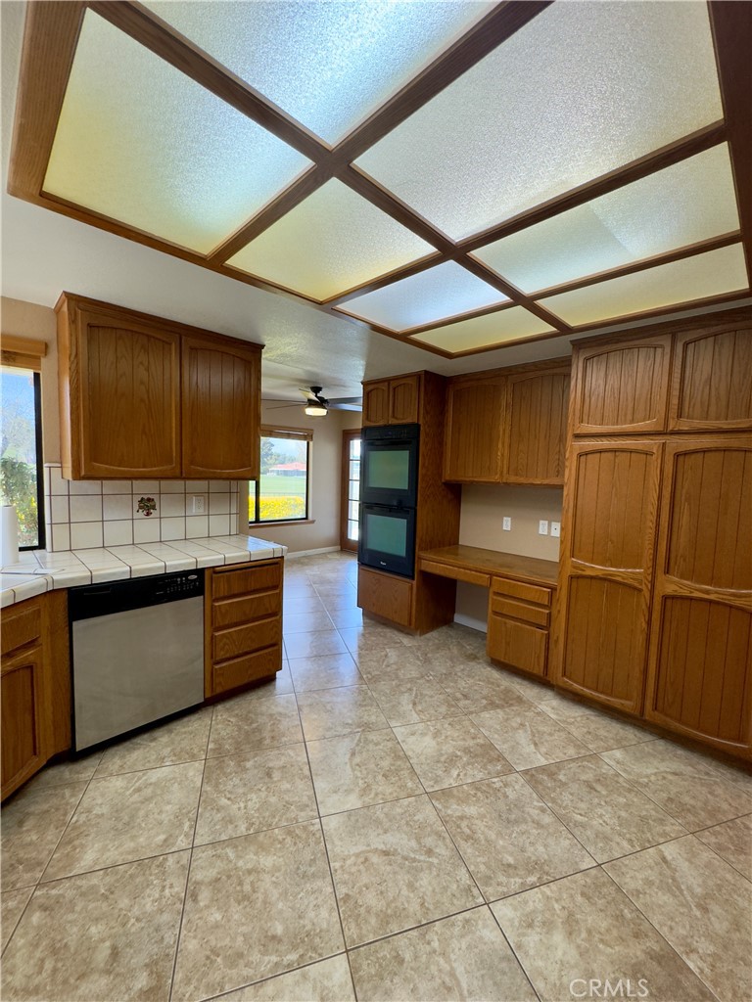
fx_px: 406
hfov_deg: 85.7
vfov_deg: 102.1
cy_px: 501
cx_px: 376
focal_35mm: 14
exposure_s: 1/120
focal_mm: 2.22
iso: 160
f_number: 2.2
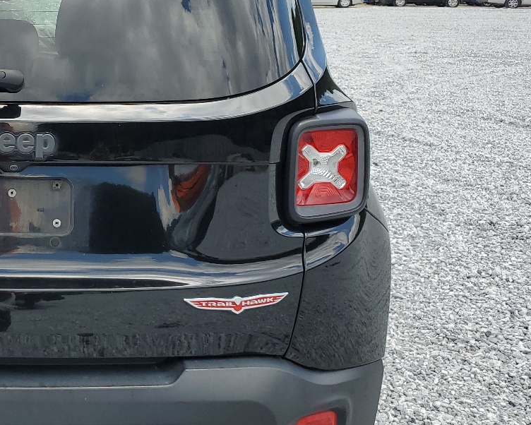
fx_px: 849
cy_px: 184
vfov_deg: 28.1
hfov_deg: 32.0
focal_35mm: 54
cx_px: -1
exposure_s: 1/1667
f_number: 1.5
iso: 50
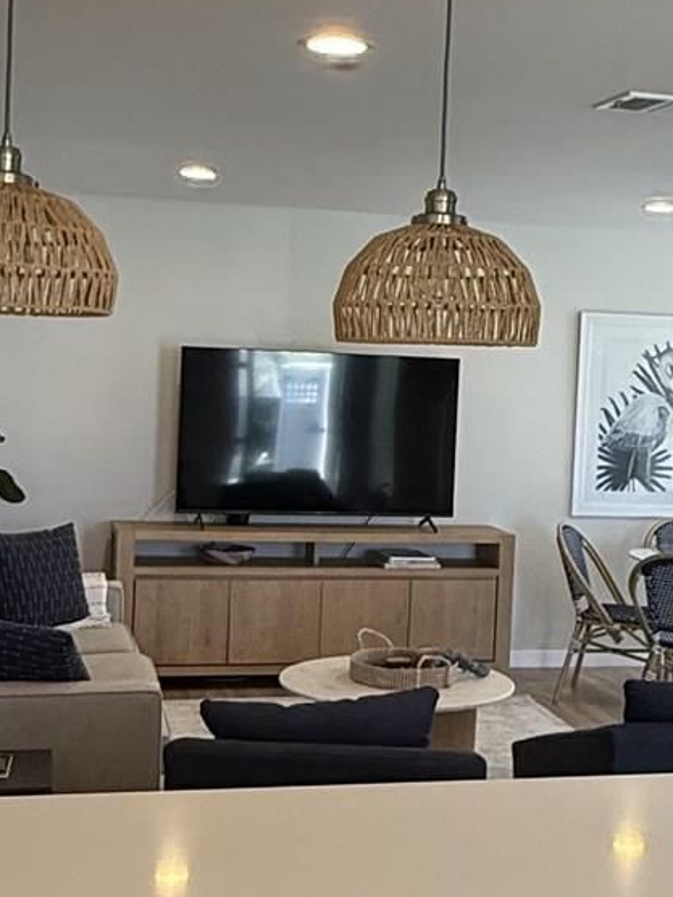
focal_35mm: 58
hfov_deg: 25.2
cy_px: 421
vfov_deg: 33.2
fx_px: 1504
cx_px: 407
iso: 200
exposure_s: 1/120
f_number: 2.2
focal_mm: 2.22
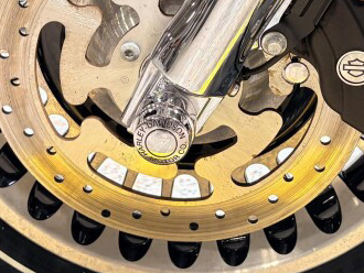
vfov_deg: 16.9
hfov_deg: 23.3
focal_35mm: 84
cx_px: 196
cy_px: -43
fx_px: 884
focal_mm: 5.96
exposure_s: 1/120
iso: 125
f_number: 1.6
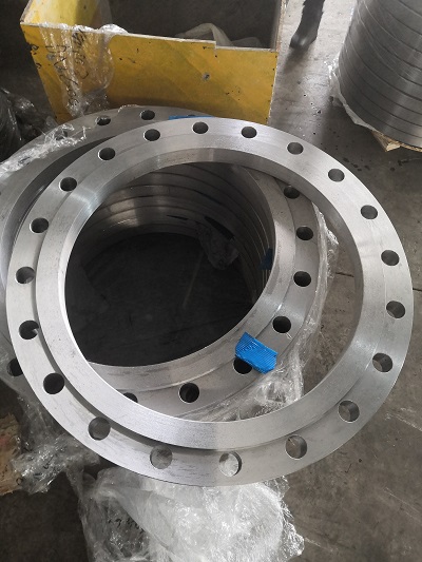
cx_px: 211
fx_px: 439
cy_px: 281
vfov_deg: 65.3
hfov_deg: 51.4
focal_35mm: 27
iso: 320
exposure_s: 1/25
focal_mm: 3.95
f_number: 1.8
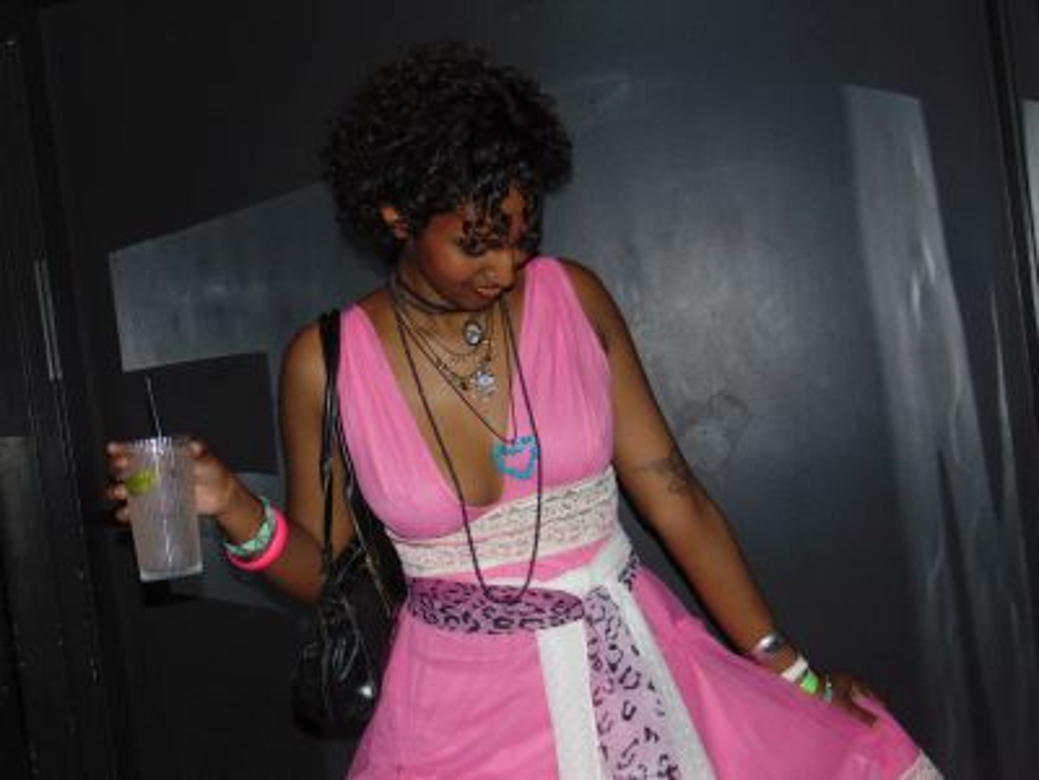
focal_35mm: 42
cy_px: 390
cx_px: 520
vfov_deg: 34.3
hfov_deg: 44.8
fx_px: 1261
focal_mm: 7.6
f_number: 3.3
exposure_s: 1/60
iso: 200
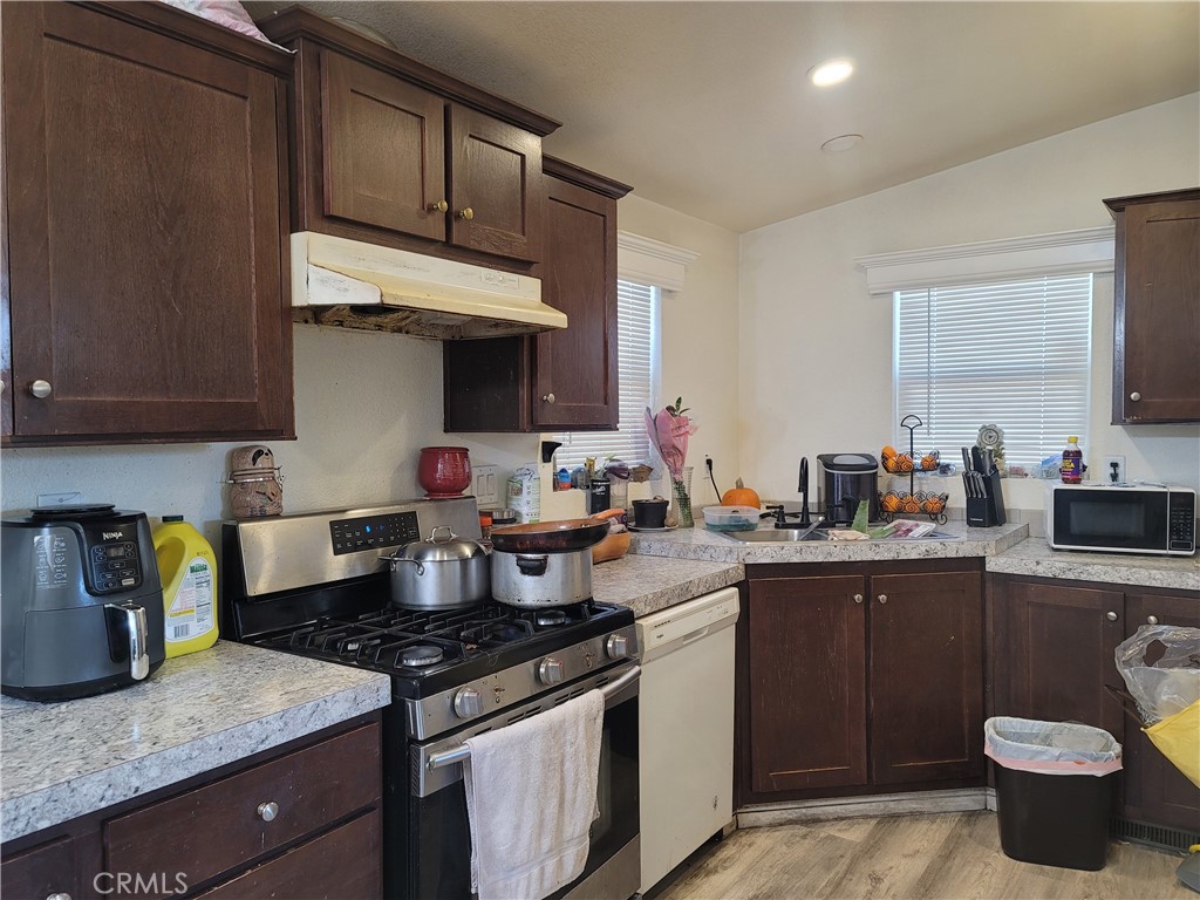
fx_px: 867
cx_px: 600
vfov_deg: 54.9
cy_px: 450
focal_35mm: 25
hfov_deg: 69.4
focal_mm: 7
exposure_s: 1/40
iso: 250
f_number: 1.8
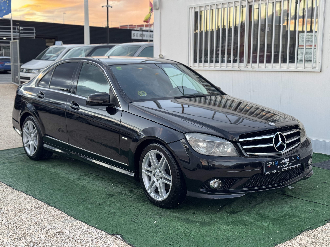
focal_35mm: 48
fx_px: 458
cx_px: 165
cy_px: 124
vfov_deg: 30.3
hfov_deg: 39.7
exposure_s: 1/121
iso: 80
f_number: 1.78
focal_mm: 6.76
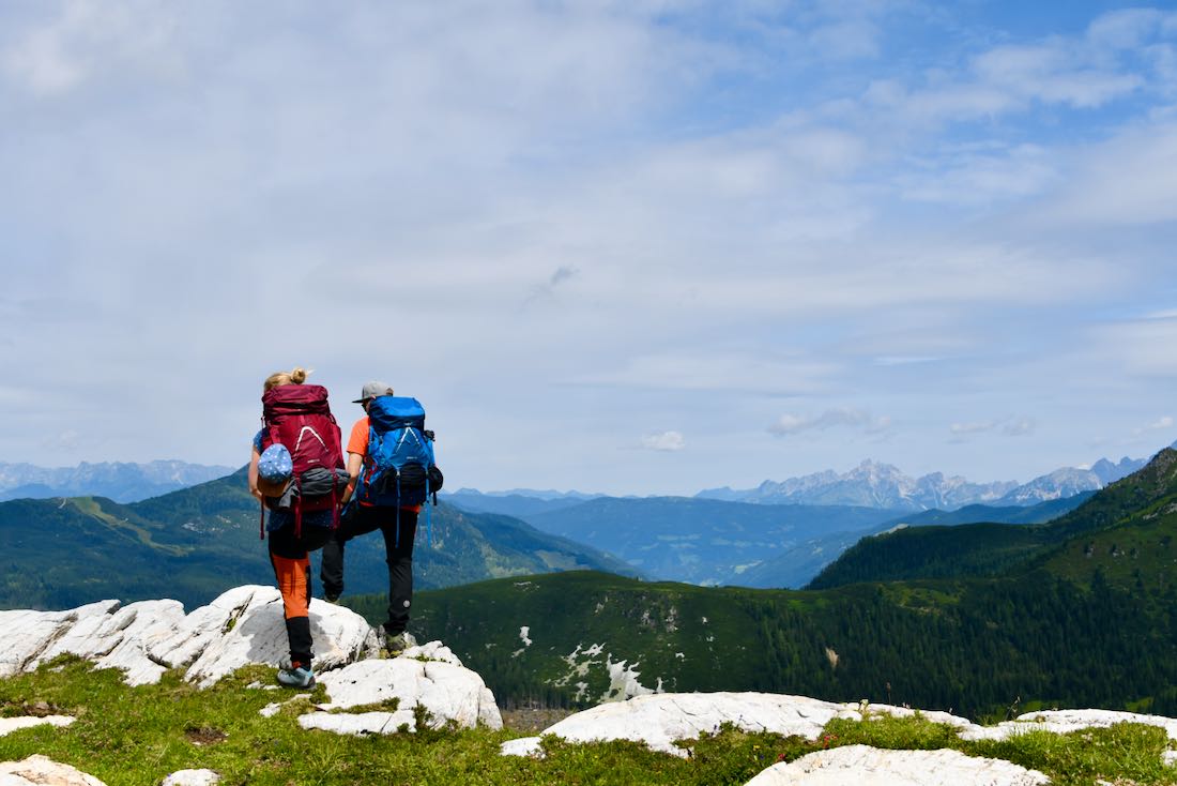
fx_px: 1373
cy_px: 393
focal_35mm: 42
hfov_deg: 46.4
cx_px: 588
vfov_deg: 31.9
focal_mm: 28
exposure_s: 1/400
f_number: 10
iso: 100
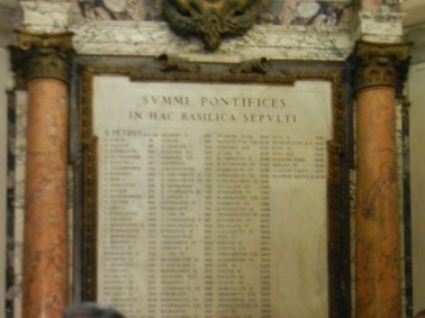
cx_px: 175
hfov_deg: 31.6
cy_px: 330
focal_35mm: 61
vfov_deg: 22.9
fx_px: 748
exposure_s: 1/5.7
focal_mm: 5.4
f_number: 3.5
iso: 200
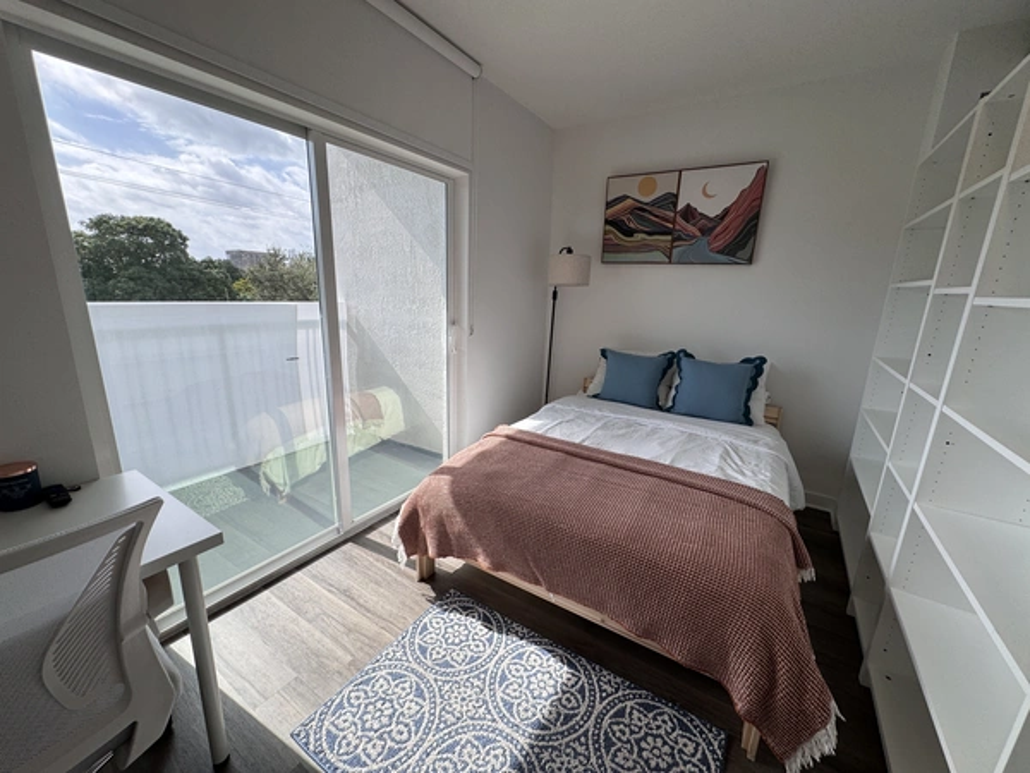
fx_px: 417
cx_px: 515
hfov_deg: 102.1
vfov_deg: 85.7
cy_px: 386
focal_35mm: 14
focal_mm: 2.22
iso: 50
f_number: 2.2
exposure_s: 1/664
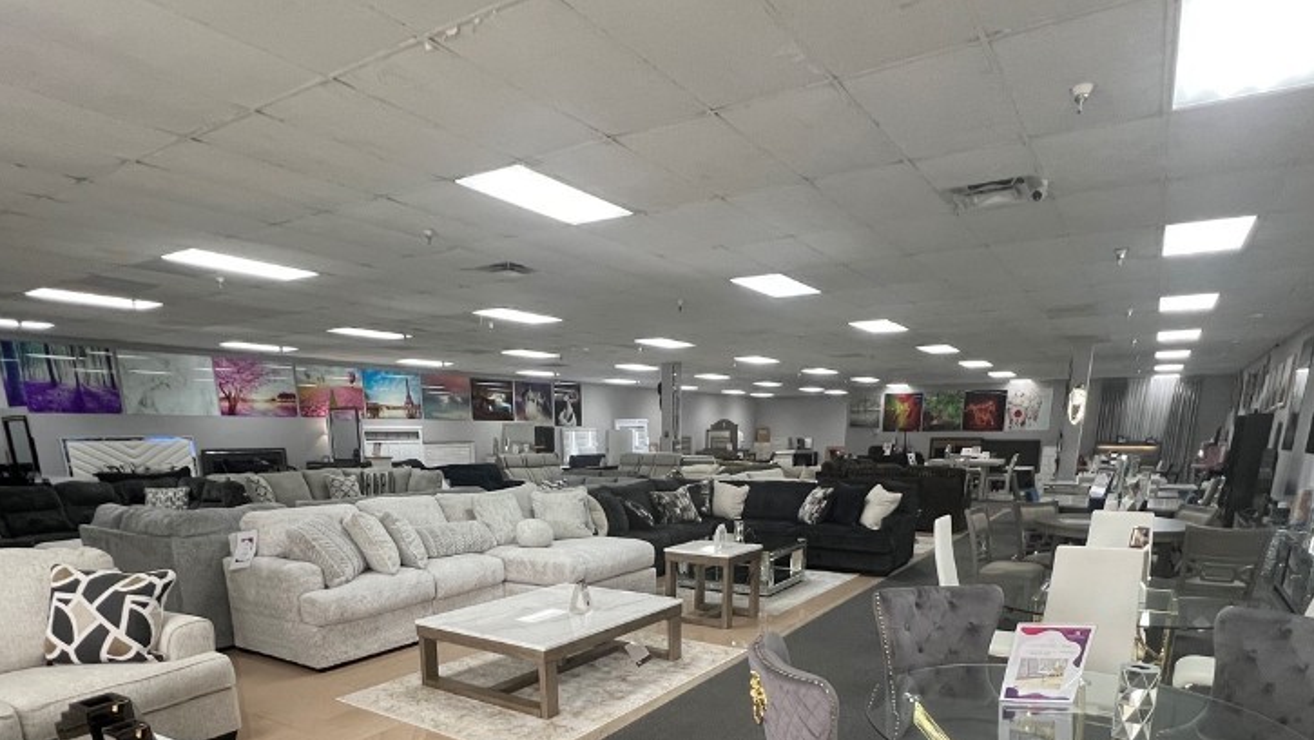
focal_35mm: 20
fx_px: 697
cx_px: 649
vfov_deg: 50.8
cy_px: 637
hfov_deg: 86.6
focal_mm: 1.57
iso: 200
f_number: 1.8
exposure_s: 1/120
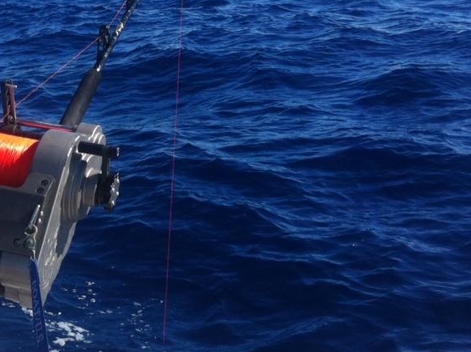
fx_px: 1074
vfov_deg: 18.5
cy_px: 260
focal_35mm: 79
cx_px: 70
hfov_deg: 24.2
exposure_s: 1/838
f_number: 2.8
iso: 80
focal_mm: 3.85
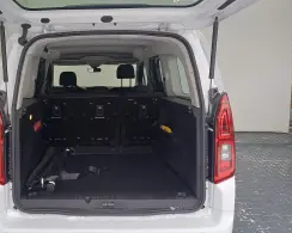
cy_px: 103
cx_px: 80
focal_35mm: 36
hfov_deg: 48.7
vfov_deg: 41.1
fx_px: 311
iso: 50
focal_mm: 4.65
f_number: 1.8
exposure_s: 1/162
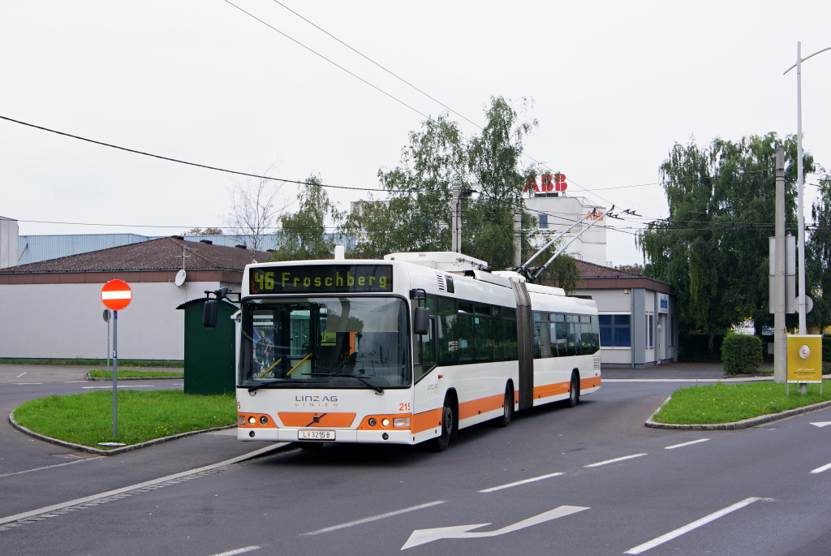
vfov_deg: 16.6
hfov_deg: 24.6
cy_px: 278
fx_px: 1906
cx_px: 416
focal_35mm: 82
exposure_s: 1/160
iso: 100
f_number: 13
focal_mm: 55
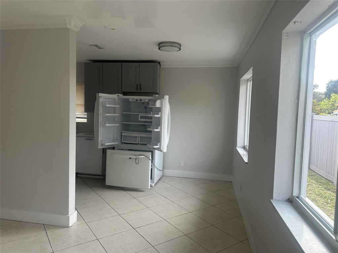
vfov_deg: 56.8
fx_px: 234
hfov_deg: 71.6
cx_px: 169
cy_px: 126
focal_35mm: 24
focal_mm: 6.86
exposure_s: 1/143
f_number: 1.78
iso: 64
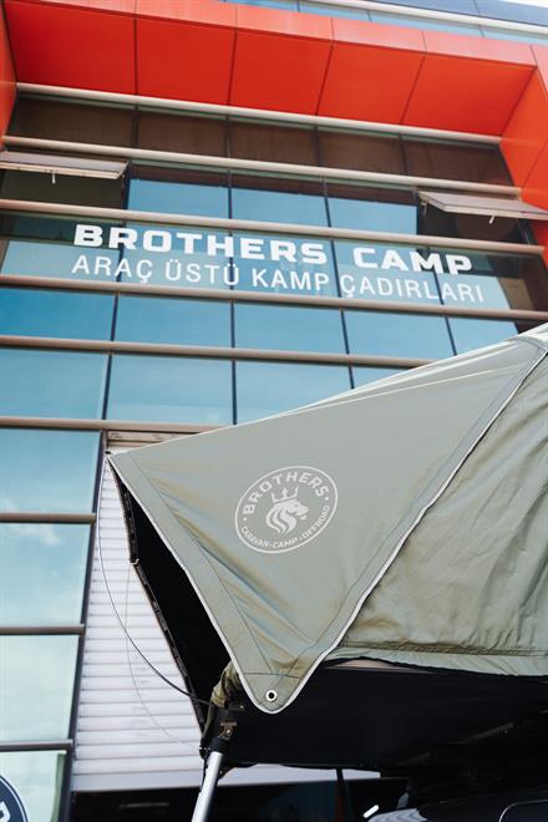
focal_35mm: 30
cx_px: 274
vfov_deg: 61.9
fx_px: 685
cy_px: 411
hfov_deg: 43.6
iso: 200
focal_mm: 30
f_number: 4.5
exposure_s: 1/500
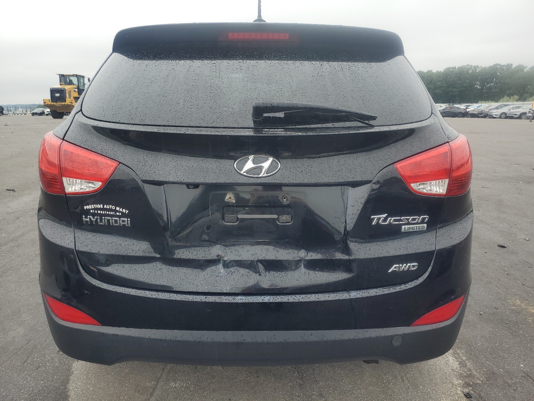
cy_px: 200
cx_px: 267
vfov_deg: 53.1
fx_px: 401
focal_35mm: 26
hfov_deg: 67.3
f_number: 1.5
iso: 50
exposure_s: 1/556
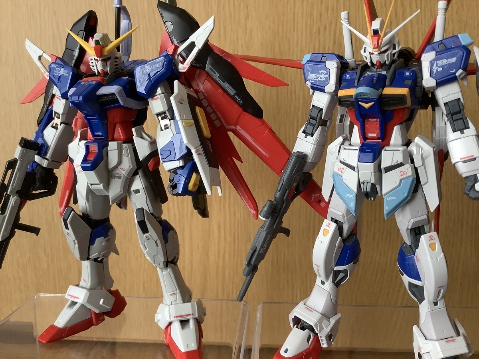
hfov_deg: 58.4
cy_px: 180
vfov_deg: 45.4
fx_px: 429
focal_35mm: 31
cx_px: 240
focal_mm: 3.3
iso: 160
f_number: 2.4
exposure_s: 1/60
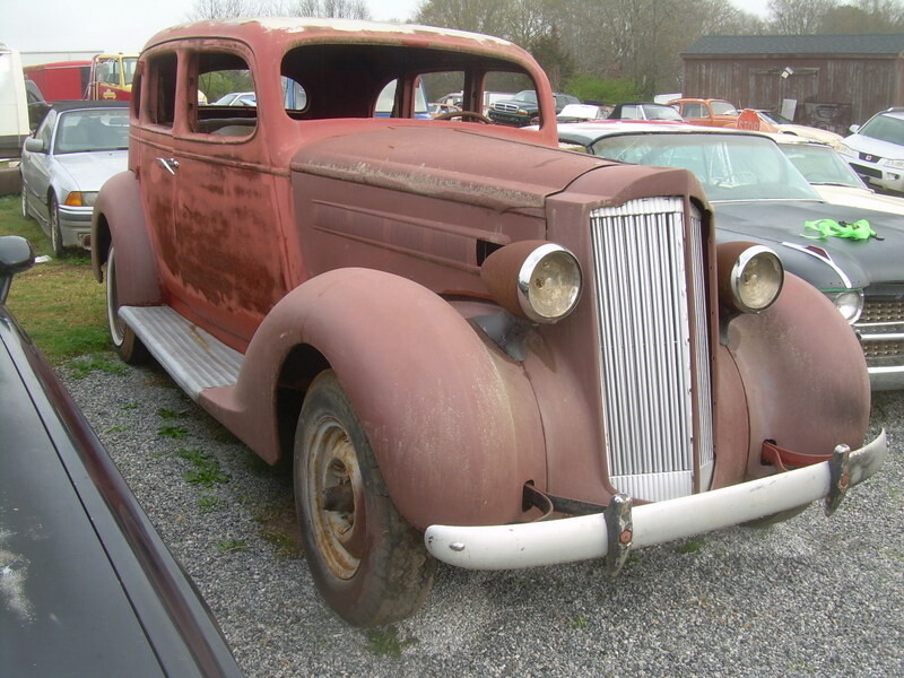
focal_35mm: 38
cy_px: 339
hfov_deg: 49.0
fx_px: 992
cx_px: 452
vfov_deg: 37.7
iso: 50
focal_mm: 6.3
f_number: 4.6
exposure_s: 1/136
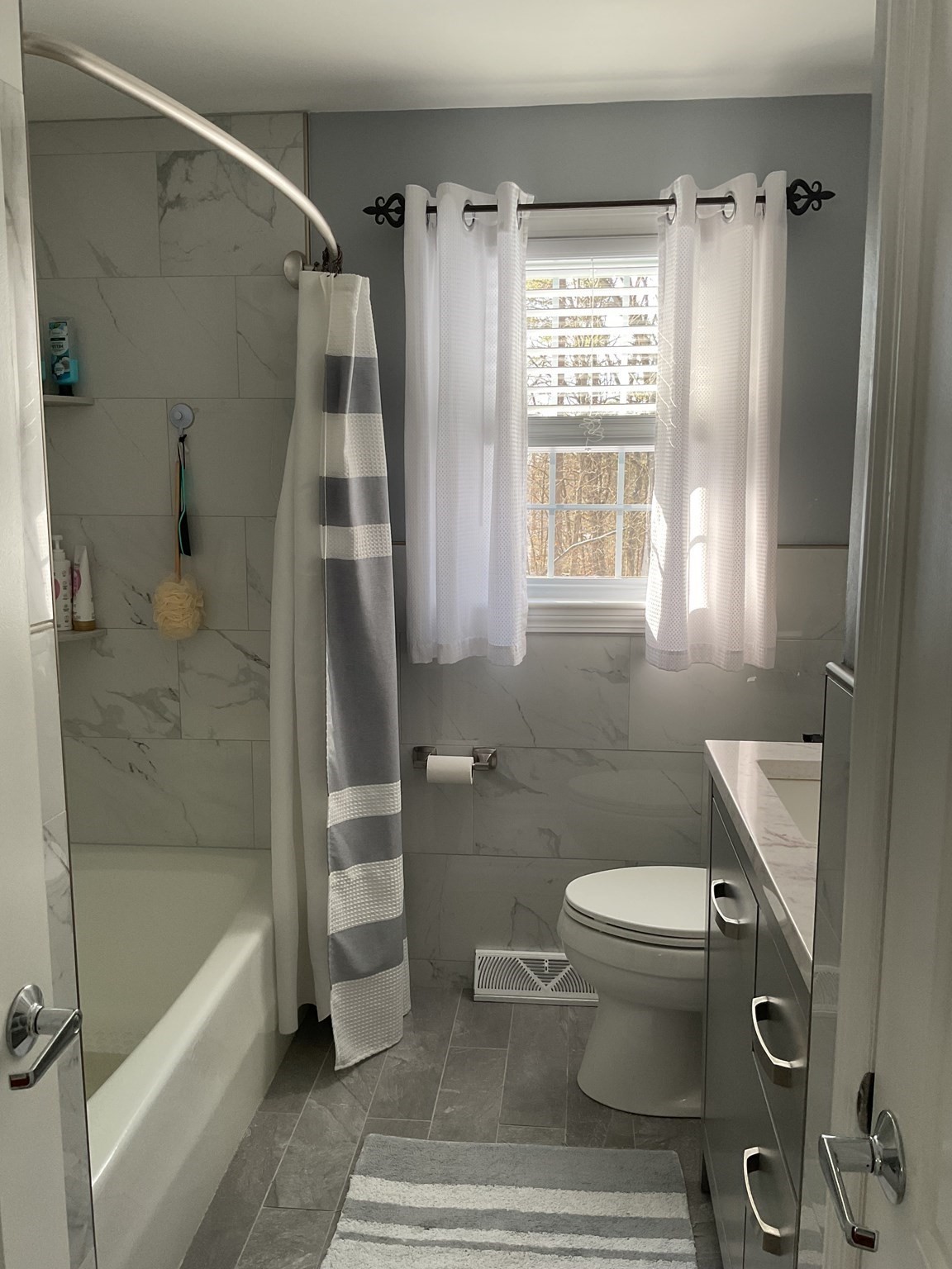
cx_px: 476
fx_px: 1063
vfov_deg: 61.7
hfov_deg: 48.2
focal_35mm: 29
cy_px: 634
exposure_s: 1/120
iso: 40
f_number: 1.8
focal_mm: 3
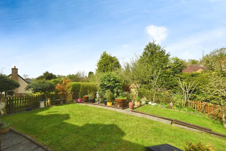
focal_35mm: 15
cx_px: 113
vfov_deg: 77.3
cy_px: 76
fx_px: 94
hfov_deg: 100.4
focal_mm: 15
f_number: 11
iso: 250
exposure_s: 1/250
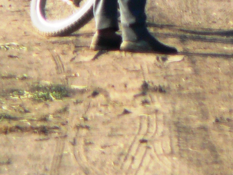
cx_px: 213
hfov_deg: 1.8
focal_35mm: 1131
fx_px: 7613
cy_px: -101
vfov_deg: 1.3
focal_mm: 52
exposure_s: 1/400
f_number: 4.2
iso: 80
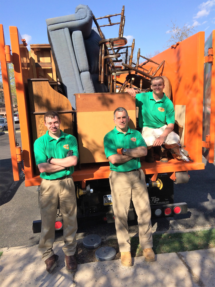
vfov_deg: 61.7
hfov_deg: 48.2
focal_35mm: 29
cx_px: 108
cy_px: 144
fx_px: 240
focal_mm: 4.15
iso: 32
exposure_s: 1/1282
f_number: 2.2
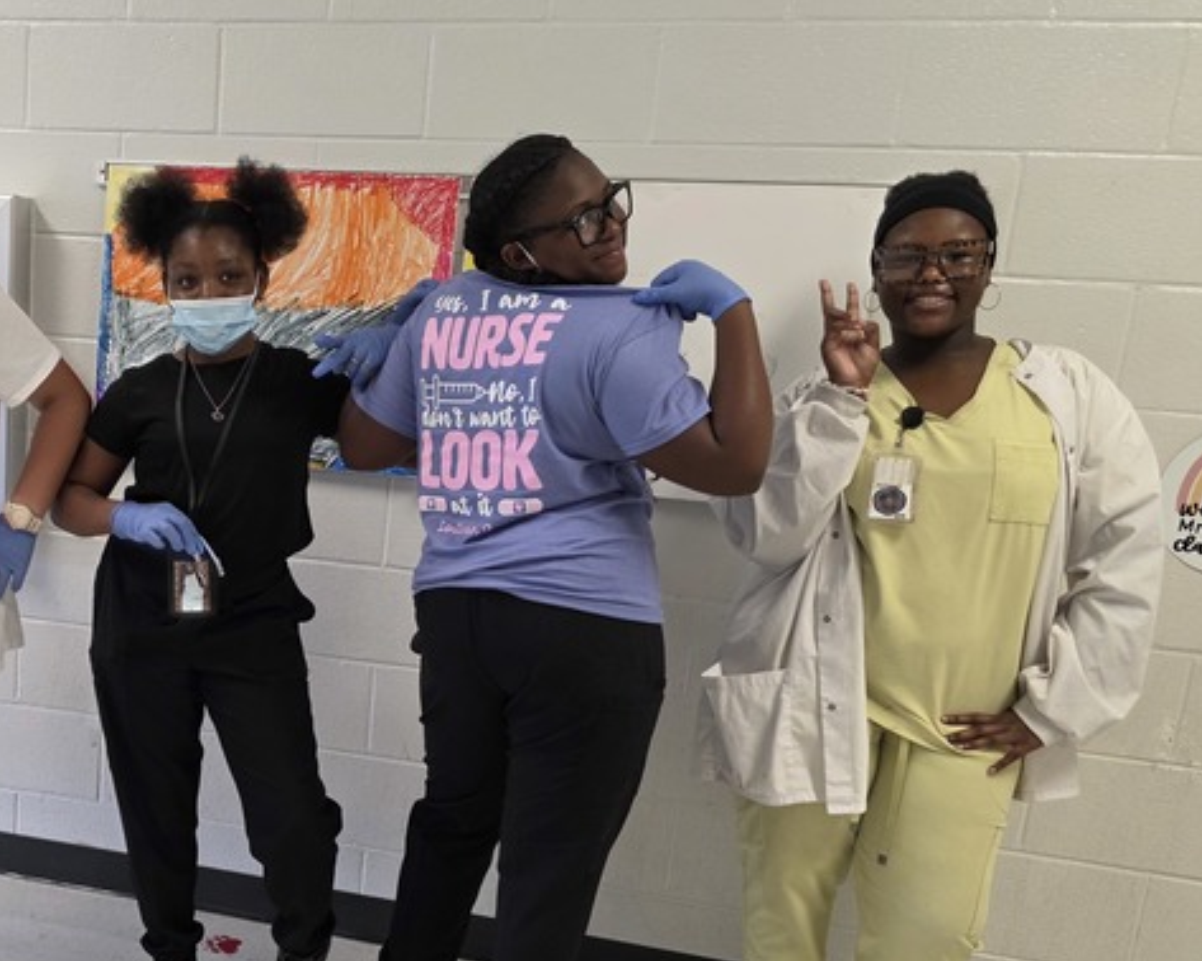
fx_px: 1351
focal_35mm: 38
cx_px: 254
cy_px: 636
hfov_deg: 45.7
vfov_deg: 38.7
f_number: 1.7
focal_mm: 6.3
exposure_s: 1/120
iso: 320
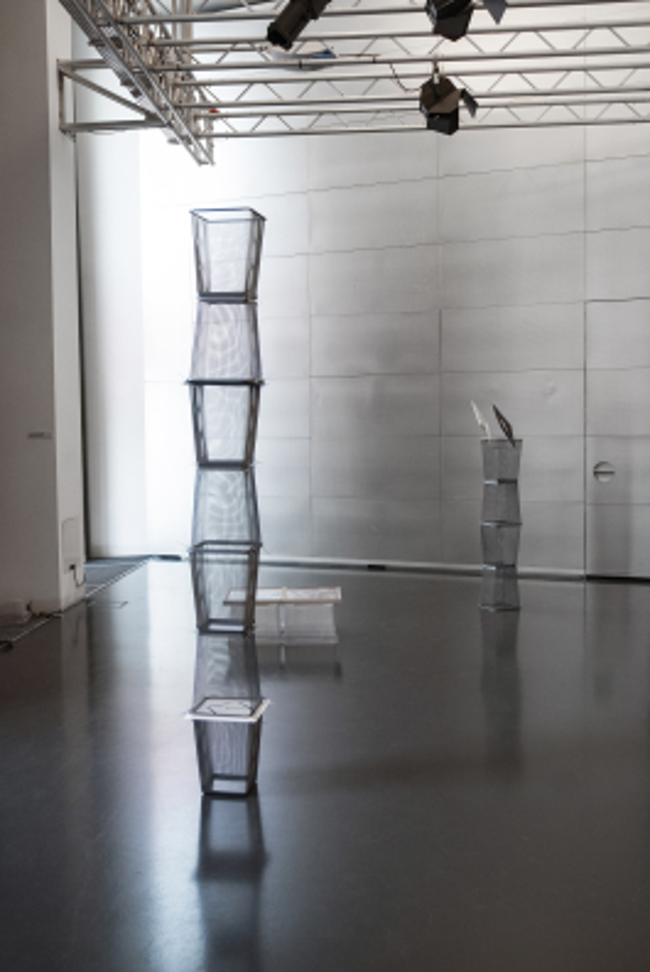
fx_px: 1013
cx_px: 325
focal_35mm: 38
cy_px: 486
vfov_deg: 51.2
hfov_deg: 35.6
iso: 400
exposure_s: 1/20
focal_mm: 25
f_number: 3.8
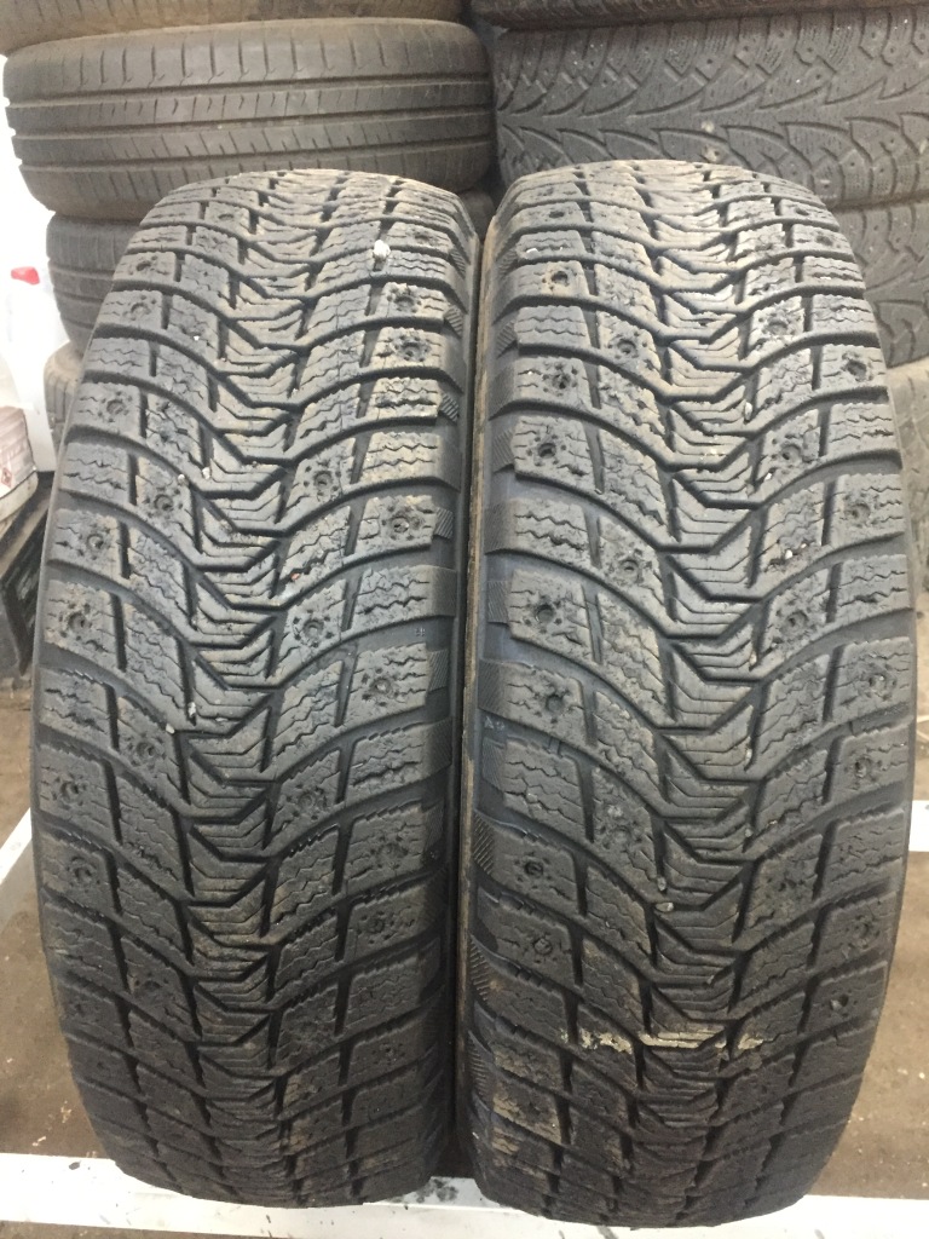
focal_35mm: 29
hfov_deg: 48.2
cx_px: 464
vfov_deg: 61.7
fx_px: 1038
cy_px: 620
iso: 320
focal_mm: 4.15
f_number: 2.2
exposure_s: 1/17
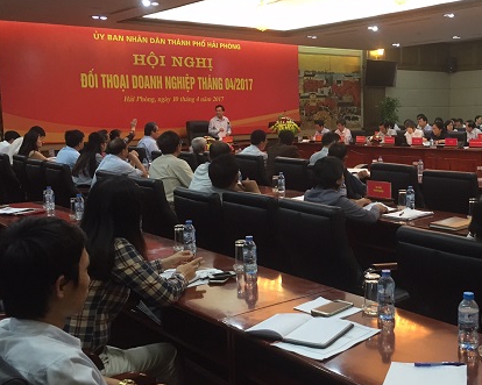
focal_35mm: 41
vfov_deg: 36.5
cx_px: 345
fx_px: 585
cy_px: 193
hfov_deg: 43.7
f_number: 2.2
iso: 160
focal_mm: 4.15
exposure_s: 1/33
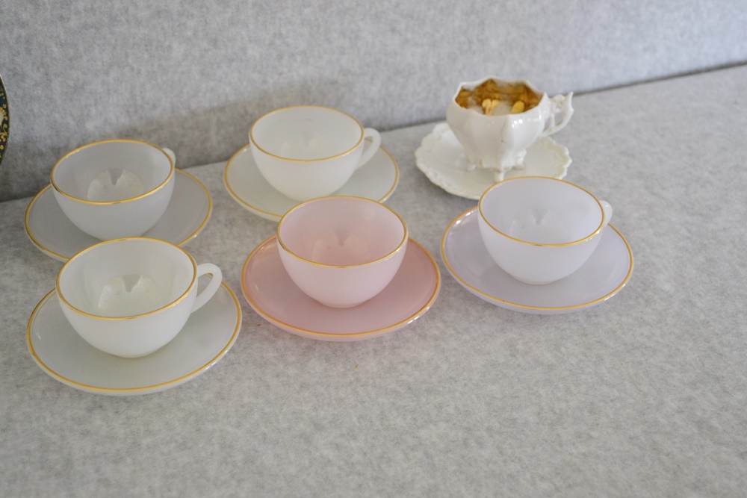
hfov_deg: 37.8
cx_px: 374
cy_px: 249
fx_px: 1089
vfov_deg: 25.8
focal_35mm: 52
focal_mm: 35
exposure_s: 1/15
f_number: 5
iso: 720
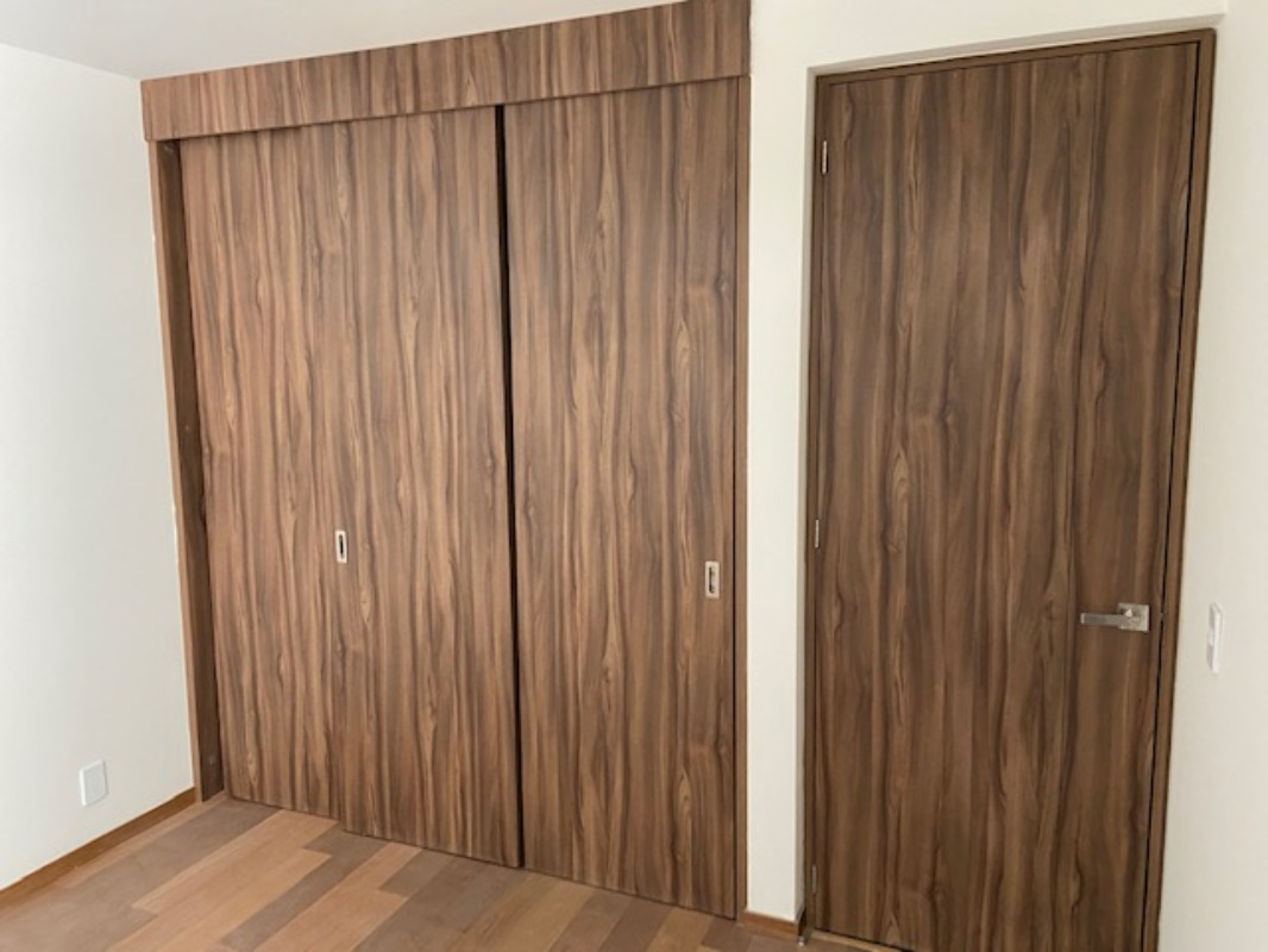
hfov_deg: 67.3
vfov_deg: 53.1
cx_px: 634
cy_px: 476
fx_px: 953
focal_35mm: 26
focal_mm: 4.25
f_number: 1.8
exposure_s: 1/60
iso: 250
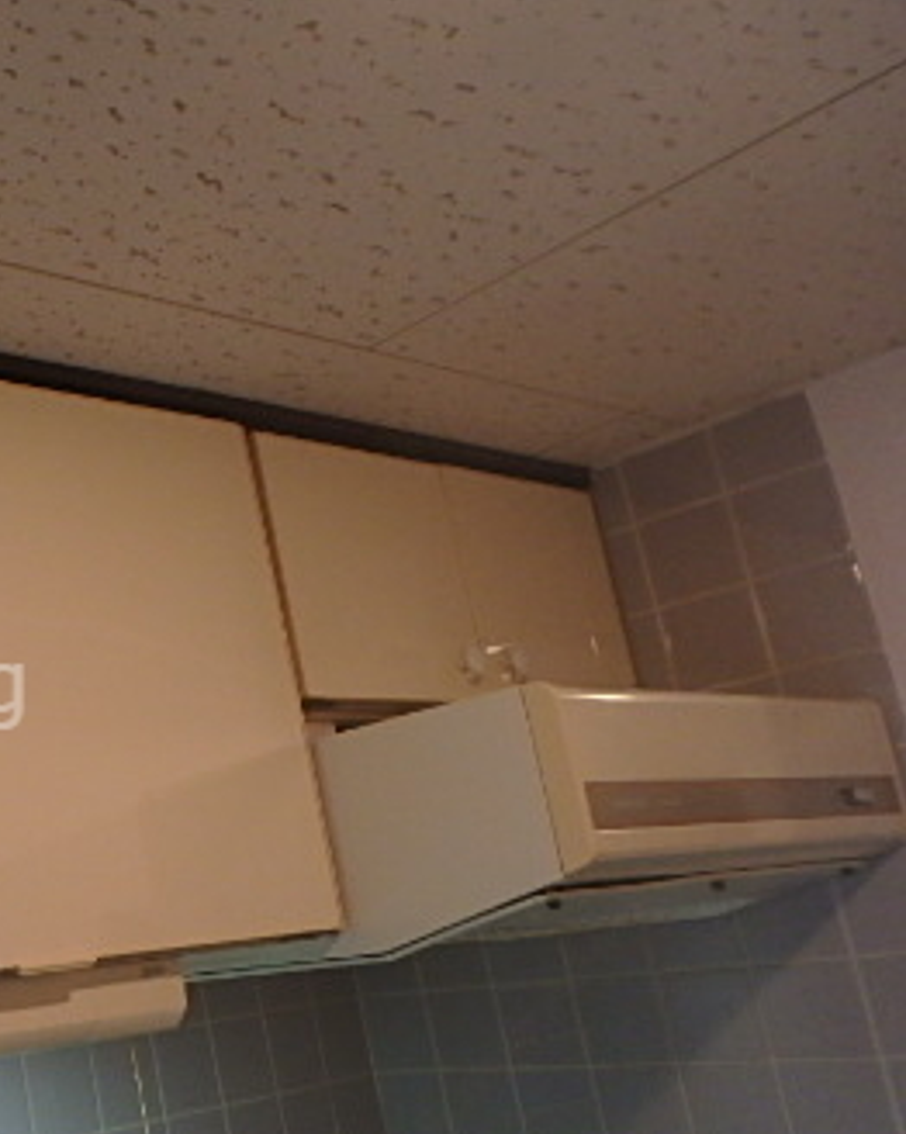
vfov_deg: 45.5
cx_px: -194
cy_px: 688
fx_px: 1342
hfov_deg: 31.1
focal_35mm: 40
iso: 250
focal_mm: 3.7
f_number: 3.5
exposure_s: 1/30
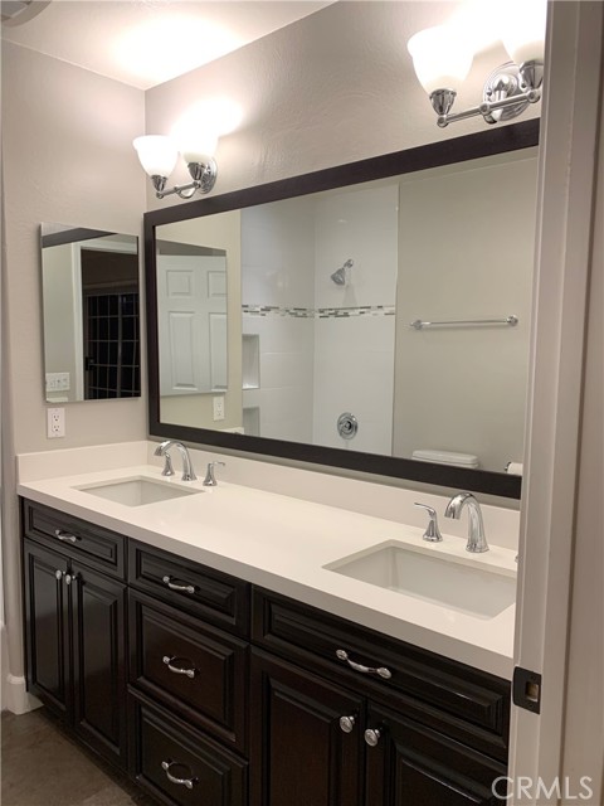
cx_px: 302
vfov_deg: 67.3
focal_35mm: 26
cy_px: 403
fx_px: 605
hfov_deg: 53.1
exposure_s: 1/60
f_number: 1.8
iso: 160
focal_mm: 4.25
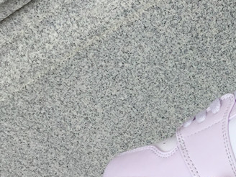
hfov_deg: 21.3
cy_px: 108
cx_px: 289
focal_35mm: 85
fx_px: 580
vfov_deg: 17.3
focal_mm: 3.3
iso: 25
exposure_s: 1/401
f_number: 2.4
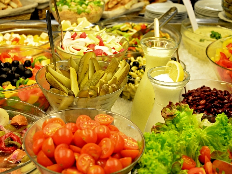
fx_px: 422
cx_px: 106
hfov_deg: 30.7
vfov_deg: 23.3
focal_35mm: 63
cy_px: 87
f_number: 5
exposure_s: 1/60
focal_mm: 38
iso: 800
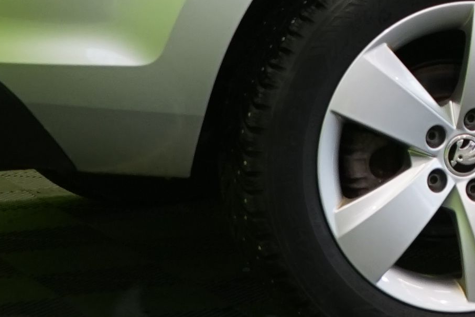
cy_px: -240
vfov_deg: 5.5
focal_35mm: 245
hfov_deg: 8.1
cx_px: 889
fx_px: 3232
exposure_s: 1/40
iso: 500
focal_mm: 37
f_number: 5.6
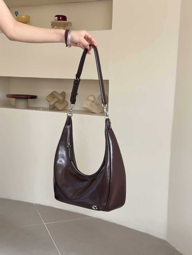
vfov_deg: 39.7
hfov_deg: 30.3
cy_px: 128
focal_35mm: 48
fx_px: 355
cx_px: 96
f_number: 1.78
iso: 200
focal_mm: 6.86
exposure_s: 1/60
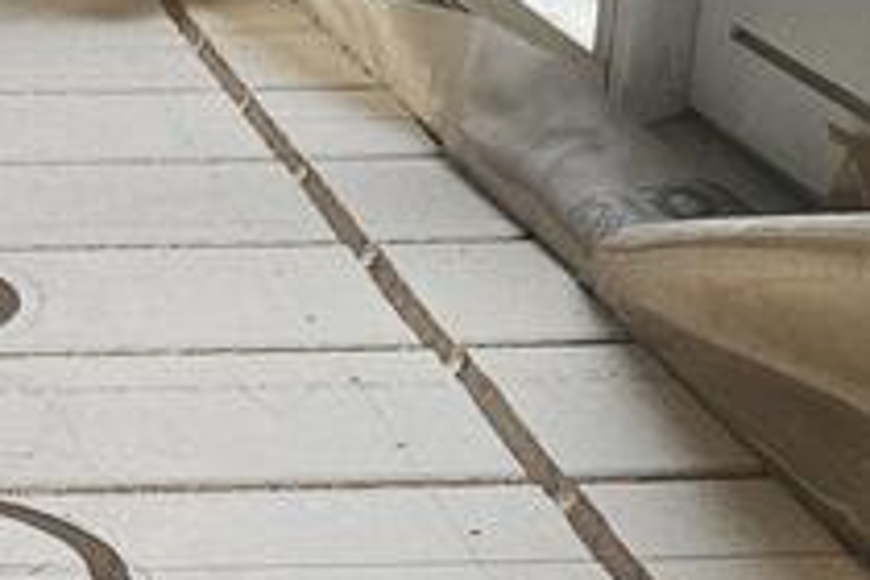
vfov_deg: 10.0
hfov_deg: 15.2
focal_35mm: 131
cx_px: -99
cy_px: 1007
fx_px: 3166
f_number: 1.8
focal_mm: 5.4
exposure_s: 1/100
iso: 500
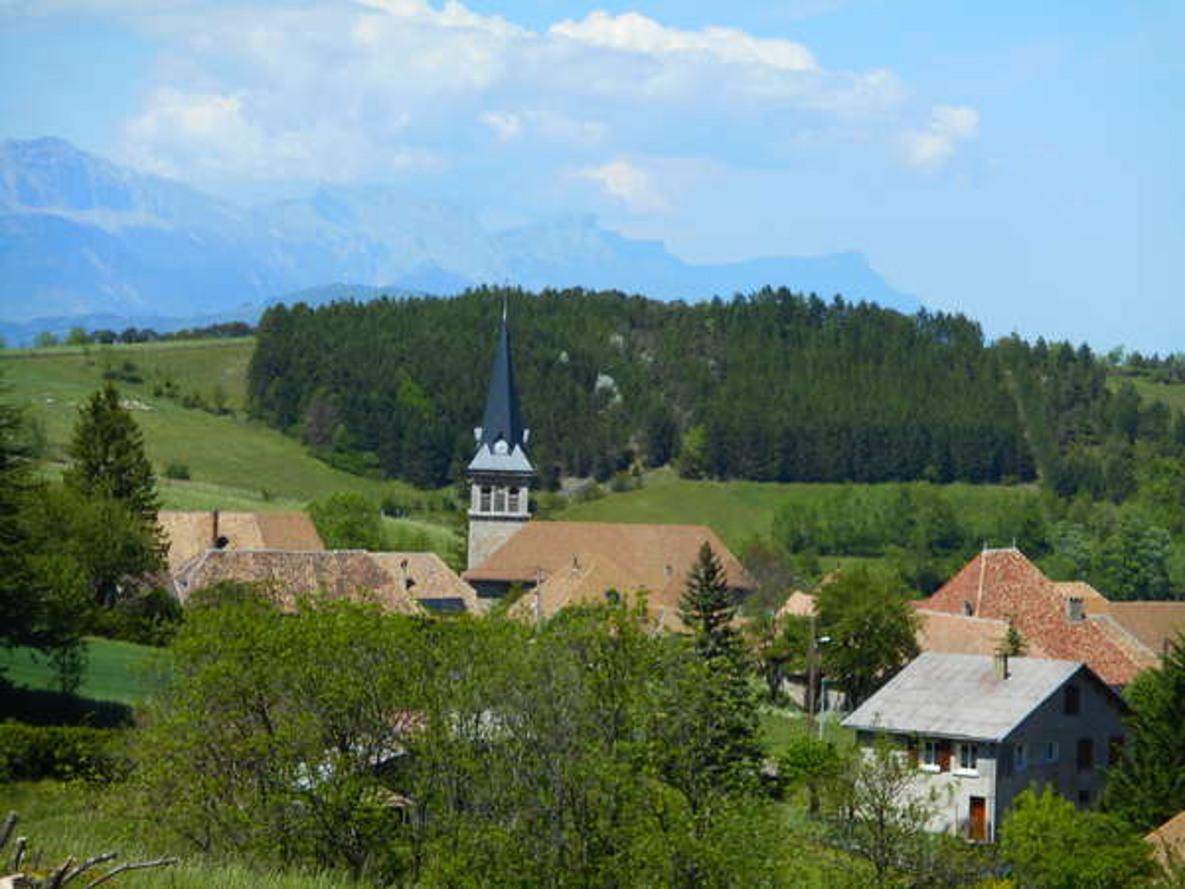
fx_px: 5238
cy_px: 444
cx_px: 592
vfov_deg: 9.7
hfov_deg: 12.9
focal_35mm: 153
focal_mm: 27.4
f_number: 6.2
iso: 80
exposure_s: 1/320
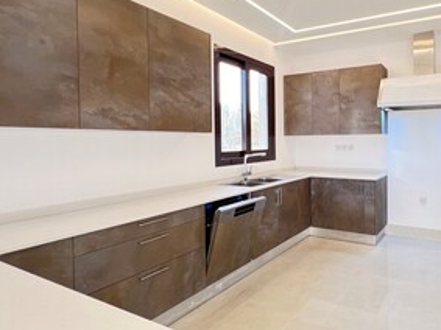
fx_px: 267
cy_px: 146
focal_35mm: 21
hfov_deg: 73.7
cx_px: 328
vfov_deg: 63.2
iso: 160
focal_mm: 1.57
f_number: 1.8
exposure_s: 1/50
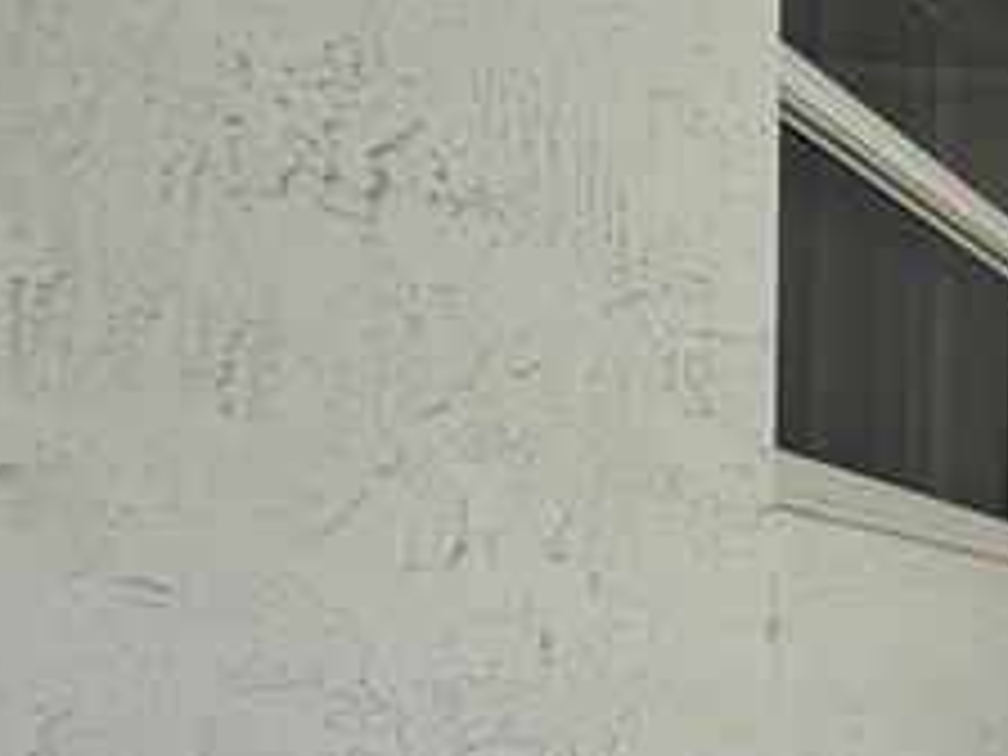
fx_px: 1456
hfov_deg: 24.1
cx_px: 1692
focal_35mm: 50
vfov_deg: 27.3
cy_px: 770
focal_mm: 2.22
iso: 40
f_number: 2.2
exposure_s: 1/103
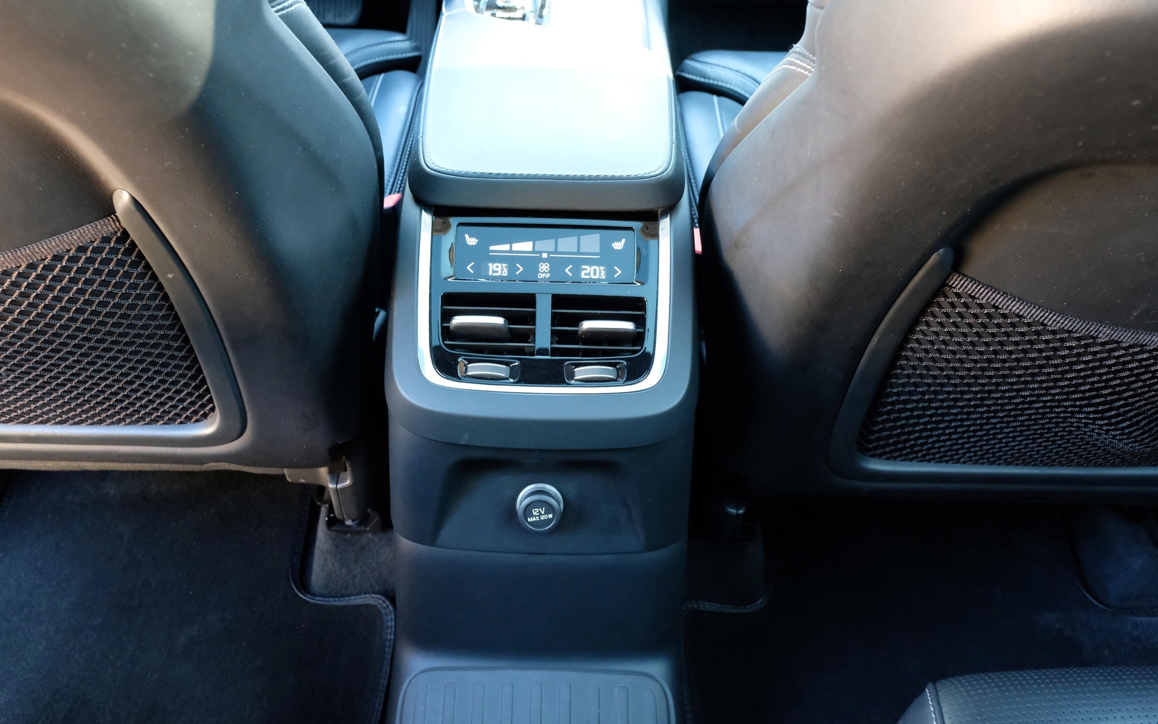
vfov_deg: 39.4
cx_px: 574
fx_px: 1010
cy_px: 355
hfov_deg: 59.7
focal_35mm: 32
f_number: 5
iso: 5000
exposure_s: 1/60
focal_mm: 20.6
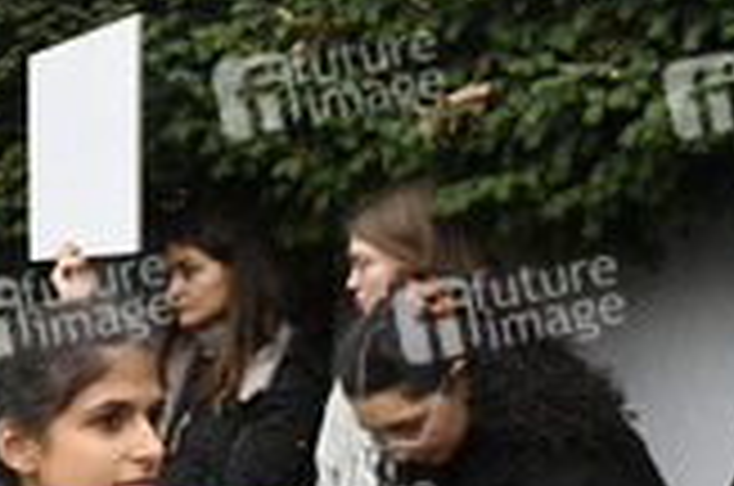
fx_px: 1778
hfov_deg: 22.1
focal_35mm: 87
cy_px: 648
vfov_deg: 14.8
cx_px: -61
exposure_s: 1/200
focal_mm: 31.5
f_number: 11
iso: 3200
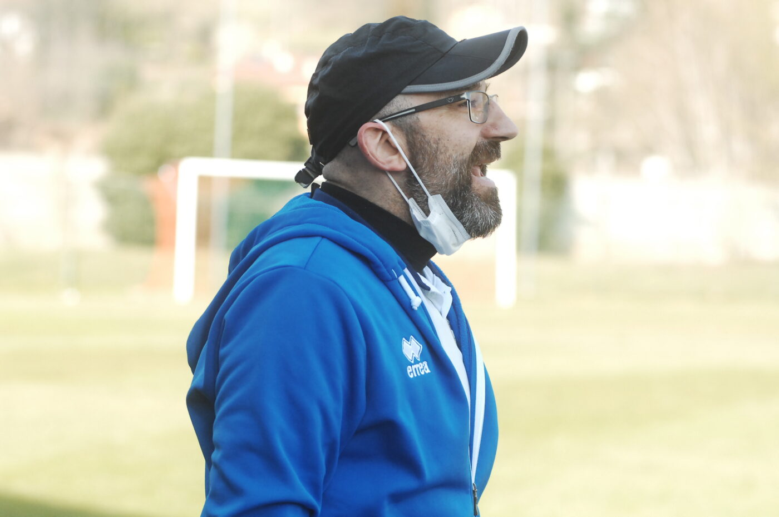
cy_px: 258
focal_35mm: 142
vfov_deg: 9.6
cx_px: 390
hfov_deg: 14.4
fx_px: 3080
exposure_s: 1/800
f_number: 5.6
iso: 640
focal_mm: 95
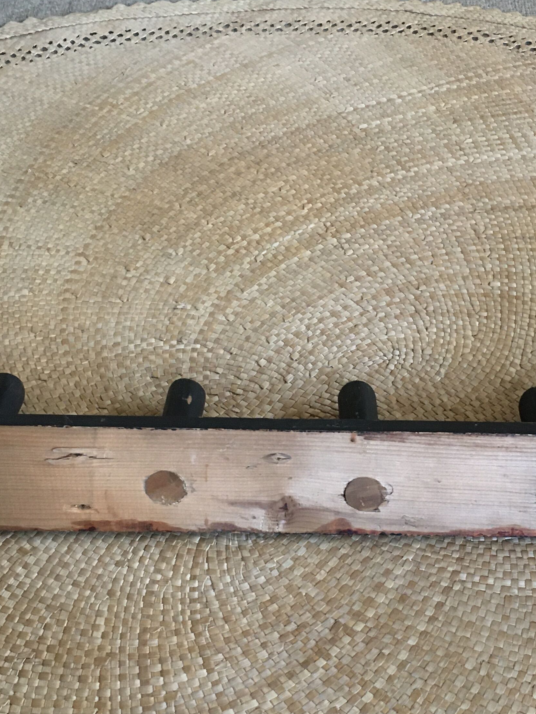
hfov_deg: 27.4
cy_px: 447
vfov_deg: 36.0
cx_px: 343
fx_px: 1094
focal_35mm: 53
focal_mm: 4.15
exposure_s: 1/33
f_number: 2.2
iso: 160
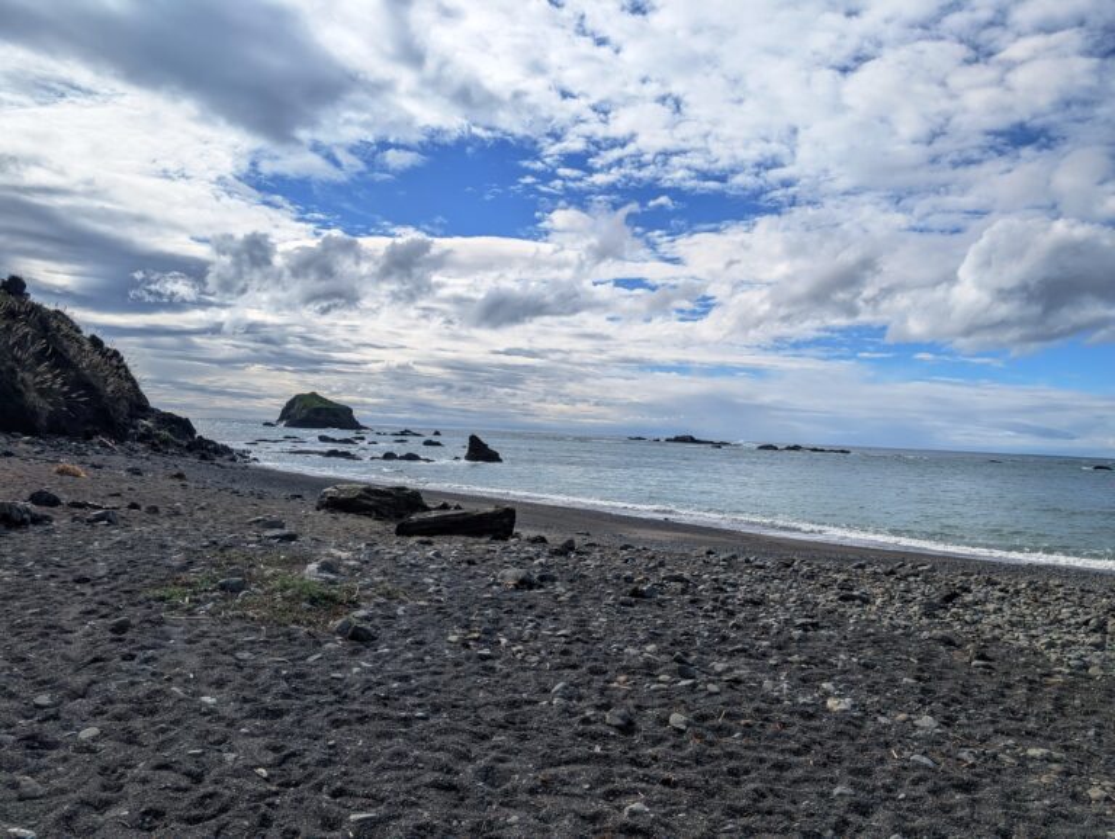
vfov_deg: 56.9
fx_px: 774
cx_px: 558
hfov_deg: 71.5
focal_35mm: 24
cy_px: 420
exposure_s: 1/3690
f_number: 1.68
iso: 22
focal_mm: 6.9
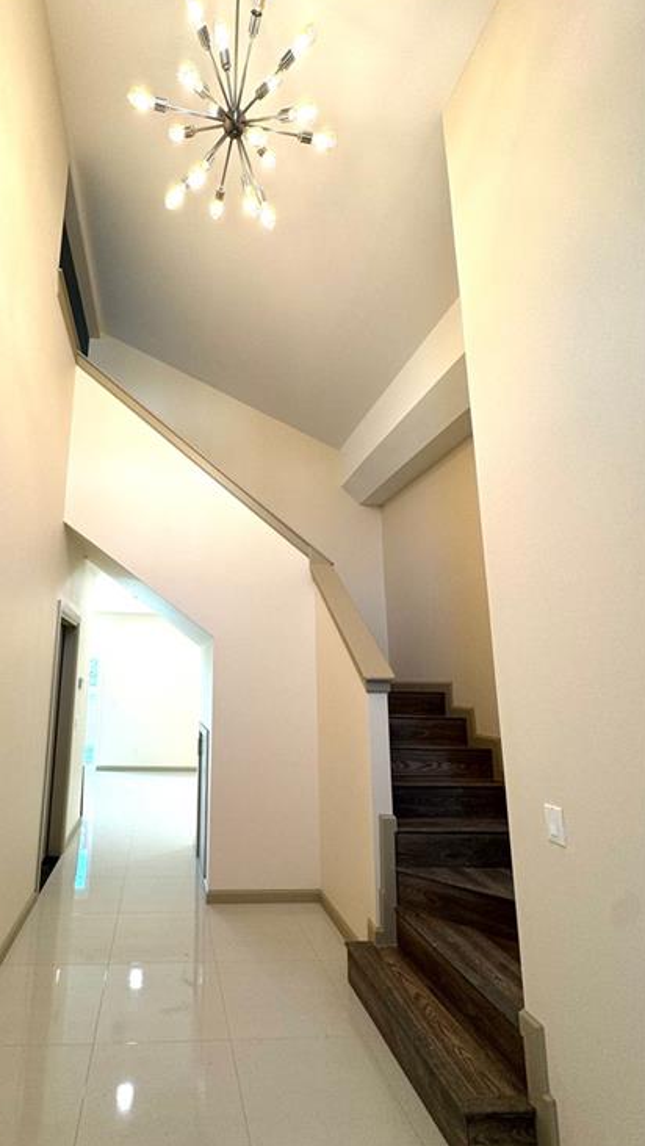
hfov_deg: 64.8
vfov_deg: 99.3
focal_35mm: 16
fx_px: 486
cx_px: 200
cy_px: 586
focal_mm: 2.22
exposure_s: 1/120
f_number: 2.2
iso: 100
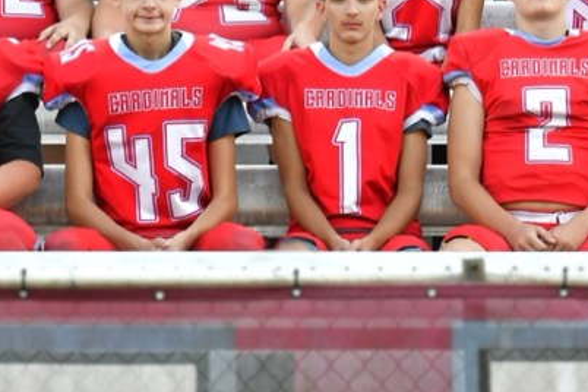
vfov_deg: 3.0
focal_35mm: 457
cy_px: -155
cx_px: 361
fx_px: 7464
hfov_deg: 4.5
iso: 180
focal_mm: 102
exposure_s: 1/500
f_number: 2.8
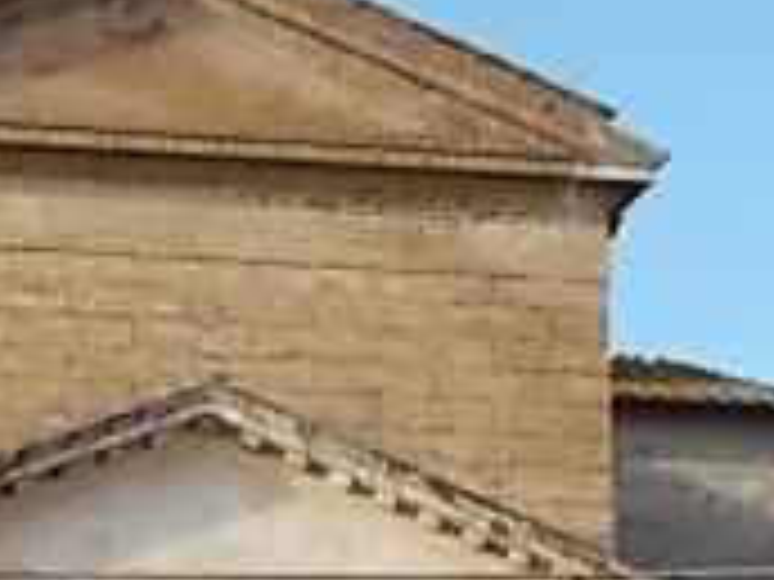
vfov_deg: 7.9
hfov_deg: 10.6
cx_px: 166
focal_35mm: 186
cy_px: 665
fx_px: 4159
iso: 80
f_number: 4.5
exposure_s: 1/200
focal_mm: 9
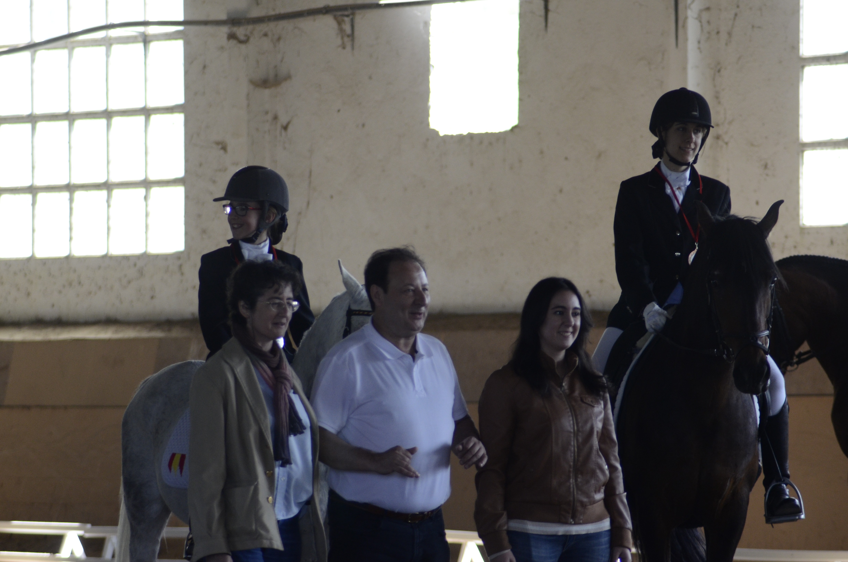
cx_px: 424
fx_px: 6347
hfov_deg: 7.6
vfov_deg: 5.1
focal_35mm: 270
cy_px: 281
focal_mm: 180
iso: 1000
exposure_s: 1/250
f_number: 4.5
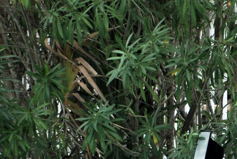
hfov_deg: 6.6
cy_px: 218
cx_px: 396
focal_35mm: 308
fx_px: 2030
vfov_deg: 4.5
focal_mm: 58
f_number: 5.3
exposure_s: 1/400
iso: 200
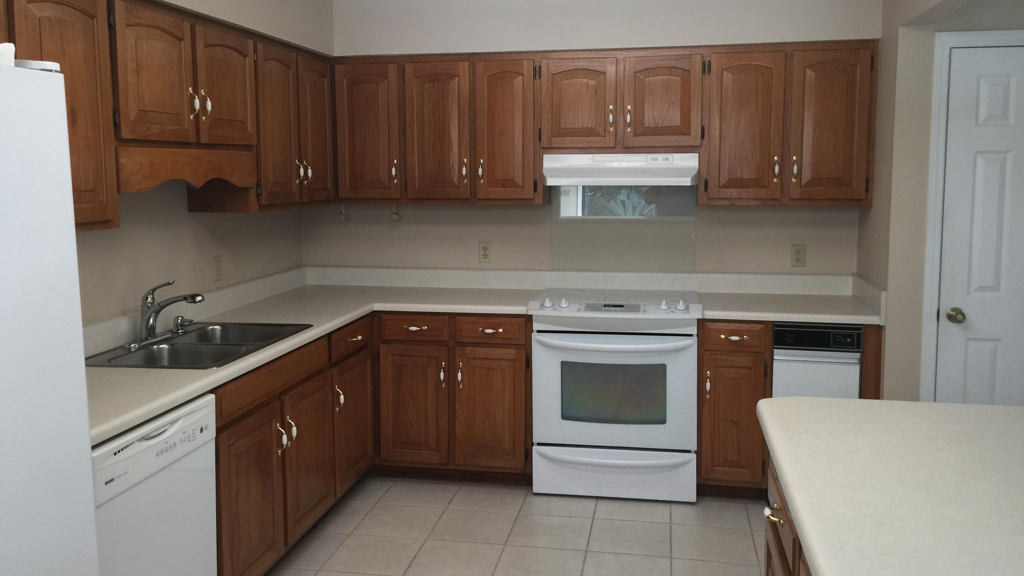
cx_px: 510
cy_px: 261
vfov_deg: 36.6
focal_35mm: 32
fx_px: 869
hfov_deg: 61.0
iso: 32
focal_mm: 4.15
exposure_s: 1/15
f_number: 2.2
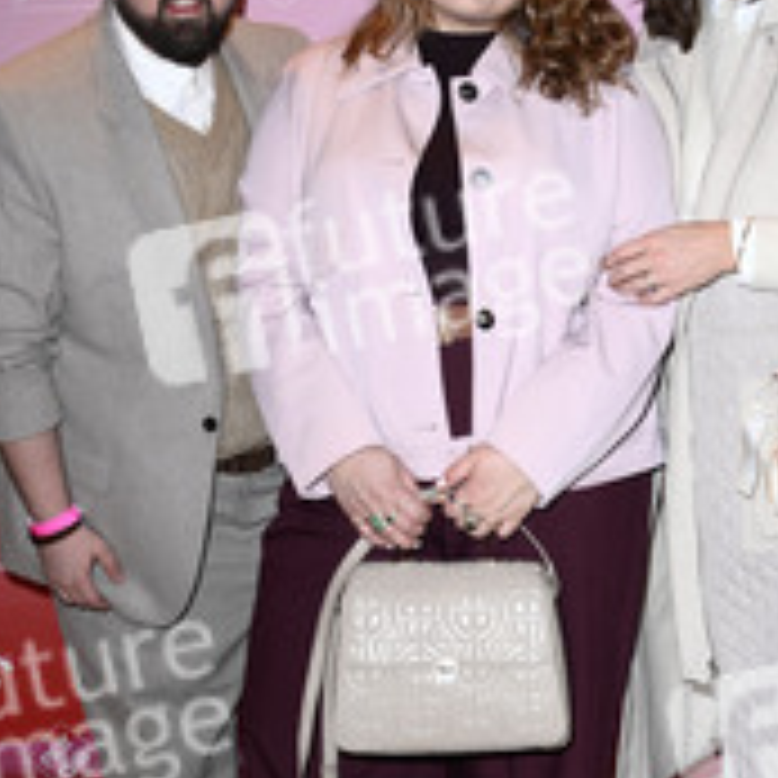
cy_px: 504
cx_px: 490
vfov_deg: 27.2
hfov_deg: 27.2
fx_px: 1602
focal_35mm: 63
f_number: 5.6
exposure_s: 1/200
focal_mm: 32
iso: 1000
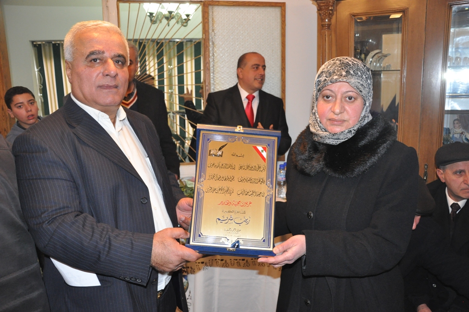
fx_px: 410
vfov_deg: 41.6
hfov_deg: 59.6
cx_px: 234
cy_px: 156
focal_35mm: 32
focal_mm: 21
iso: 1600
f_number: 5
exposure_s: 1/60
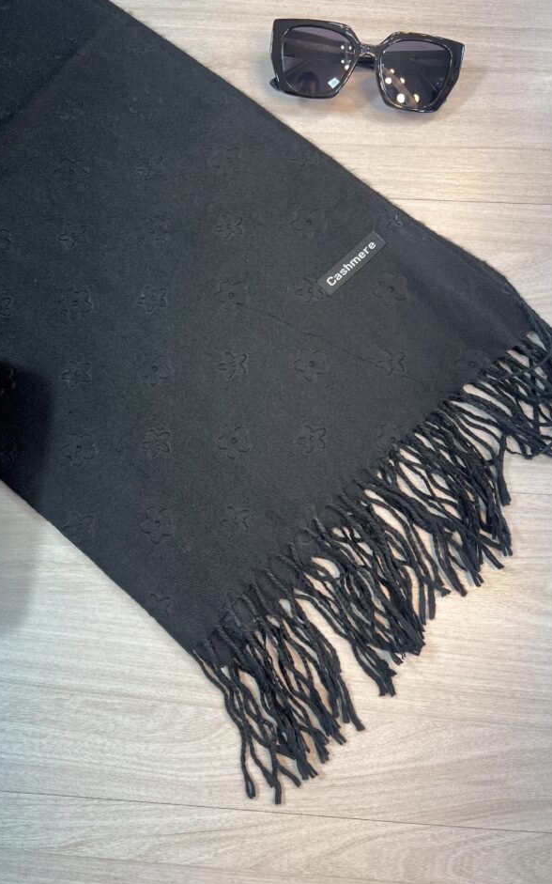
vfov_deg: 62.8
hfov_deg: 41.5
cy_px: 413
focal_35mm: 30
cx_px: 205
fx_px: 722
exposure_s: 1/120
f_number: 1.5
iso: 50
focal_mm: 5.7
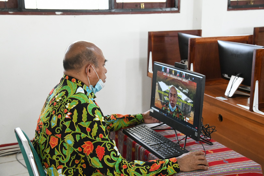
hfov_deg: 36.2
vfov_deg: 24.6
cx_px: 132
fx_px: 403
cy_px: 88
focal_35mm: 55
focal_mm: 55
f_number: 7.1
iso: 12800
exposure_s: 1/200
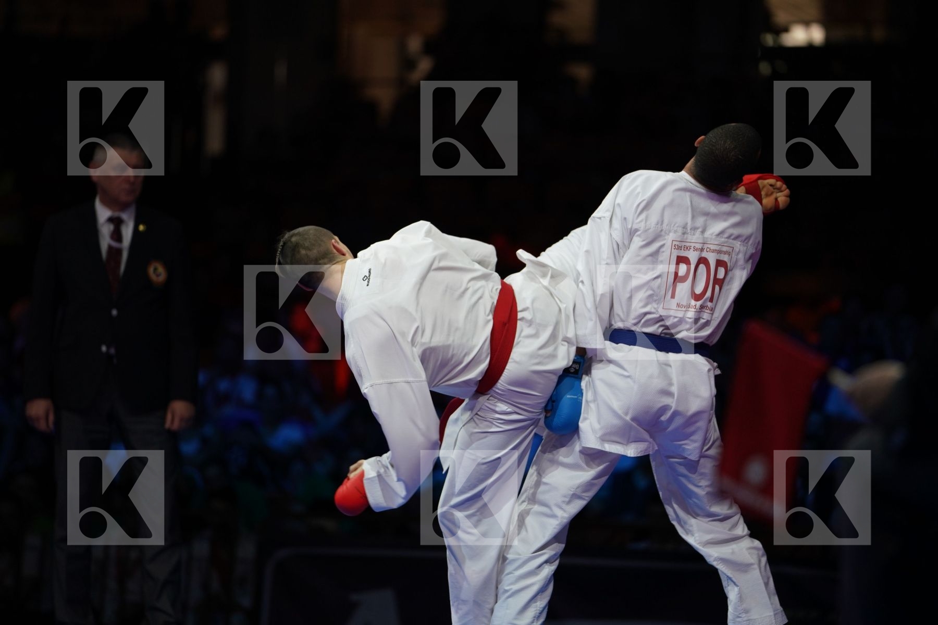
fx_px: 5211
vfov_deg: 6.9
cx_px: 469
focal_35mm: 200
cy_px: 312
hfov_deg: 10.3
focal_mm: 200
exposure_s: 1/1000
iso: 800
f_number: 2.8
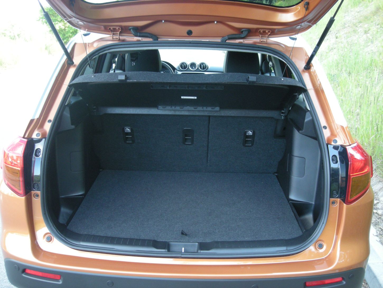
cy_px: 144
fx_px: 387
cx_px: 192
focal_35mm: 35
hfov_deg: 52.6
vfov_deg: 40.7
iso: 200
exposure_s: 1/68.6
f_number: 2.8
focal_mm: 5.7
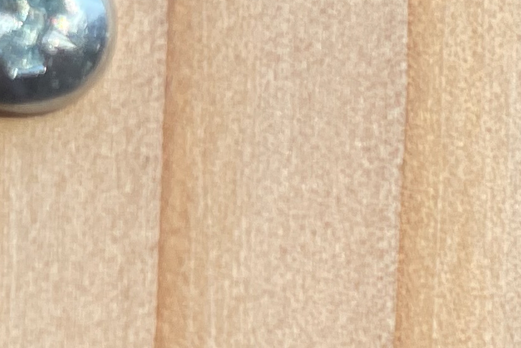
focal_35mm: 131
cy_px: 488
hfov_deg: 13.8
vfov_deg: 10.2
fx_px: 1896
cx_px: 964
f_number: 1.6
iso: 32
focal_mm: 4.2
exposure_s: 1/142
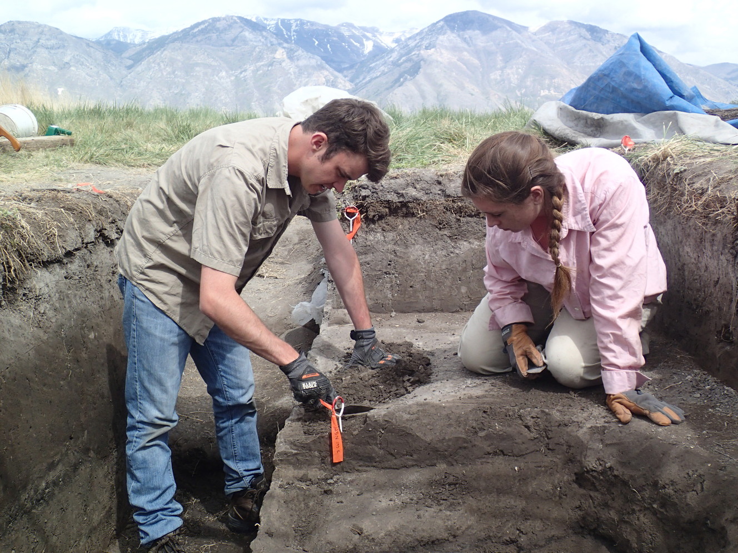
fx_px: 853
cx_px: 369
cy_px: 276
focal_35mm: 40
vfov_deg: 36.0
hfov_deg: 46.8
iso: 200
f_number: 2.8
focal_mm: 7.34
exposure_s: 1/2000
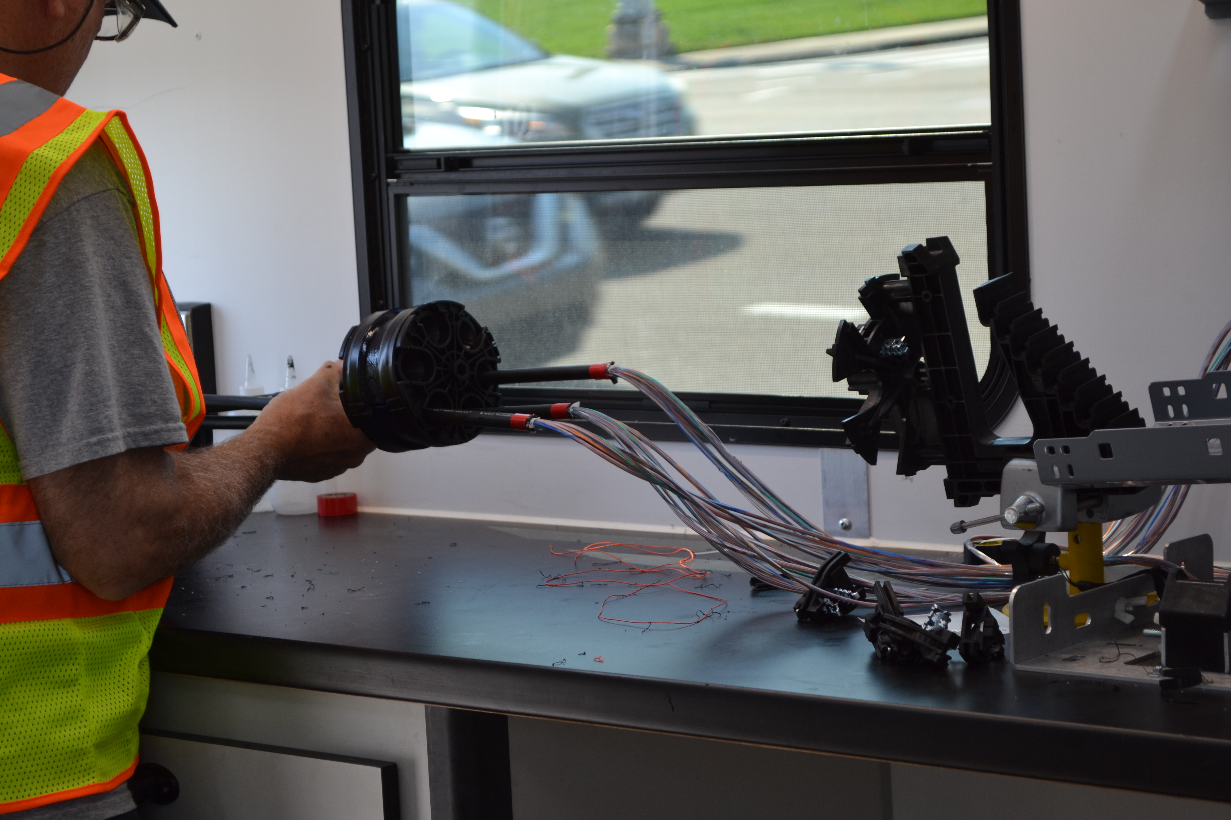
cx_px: 616
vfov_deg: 16.6
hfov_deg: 24.6
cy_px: 410
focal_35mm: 82
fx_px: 2821
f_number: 5.6
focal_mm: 55
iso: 280
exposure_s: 1/125
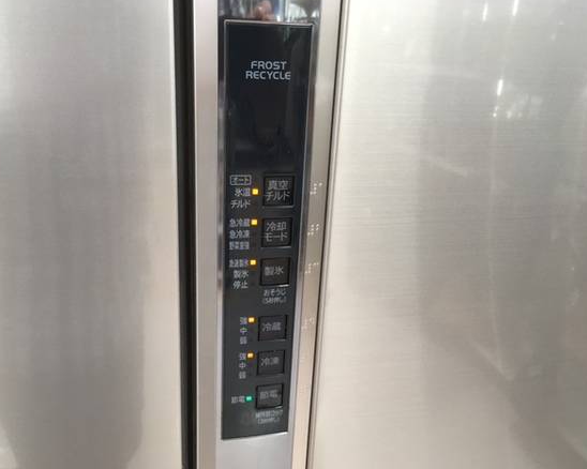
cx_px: 270
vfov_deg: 47.1
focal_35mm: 31
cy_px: 231
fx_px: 538
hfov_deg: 57.1
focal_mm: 4.15
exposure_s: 1/30
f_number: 2.2
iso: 100
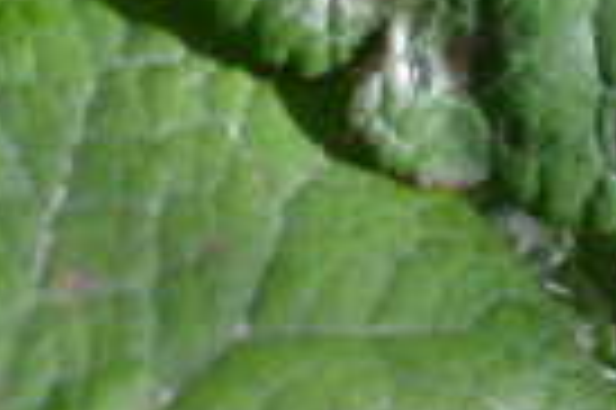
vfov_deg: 5.1
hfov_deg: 7.8
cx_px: 647
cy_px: -487
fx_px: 4495
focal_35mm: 263
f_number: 8
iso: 180
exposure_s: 1/125
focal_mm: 40
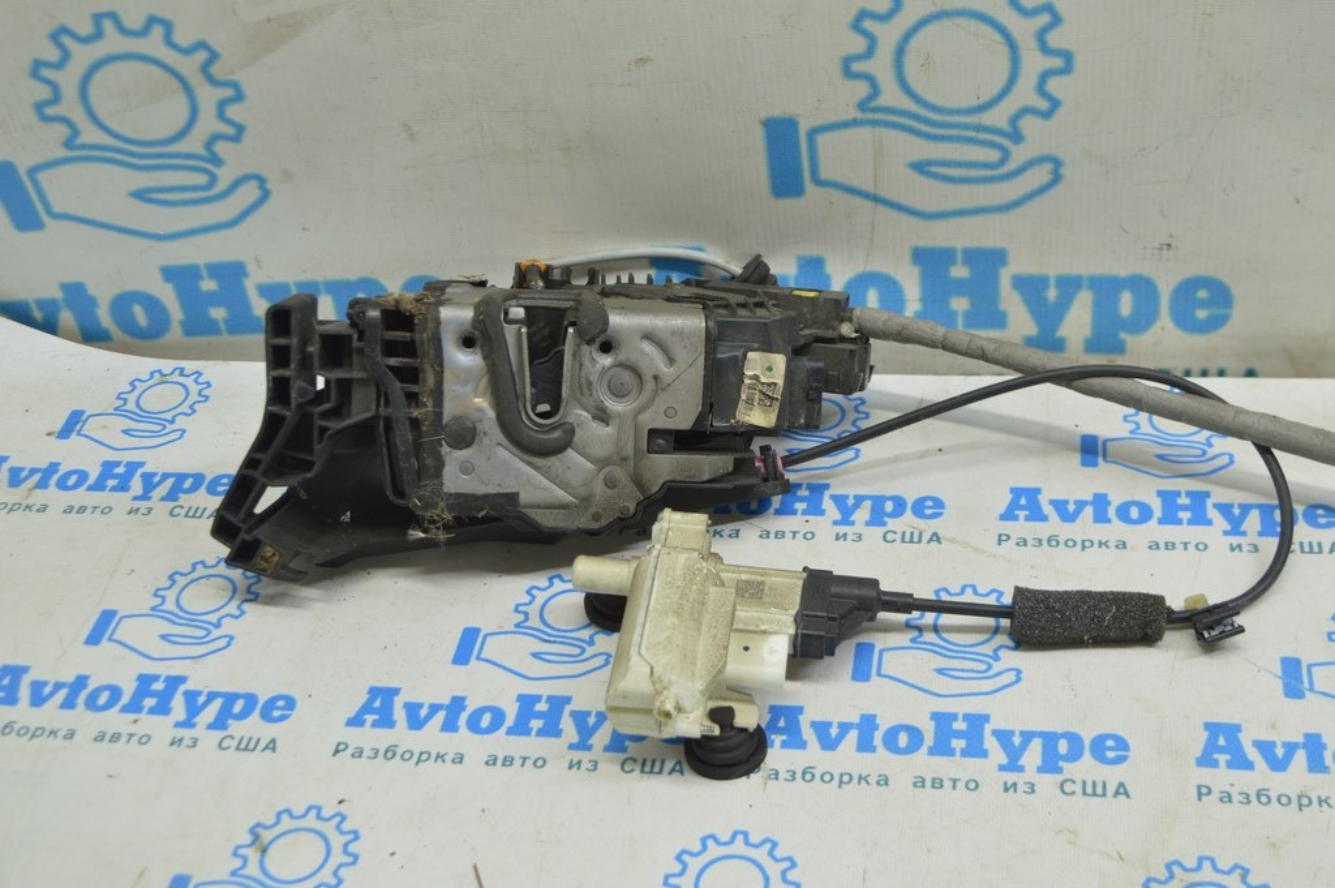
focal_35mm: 51
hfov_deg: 38.9
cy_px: 444
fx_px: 1890
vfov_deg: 26.4
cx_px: 668
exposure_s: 1/20
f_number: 5.6
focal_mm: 34
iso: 400
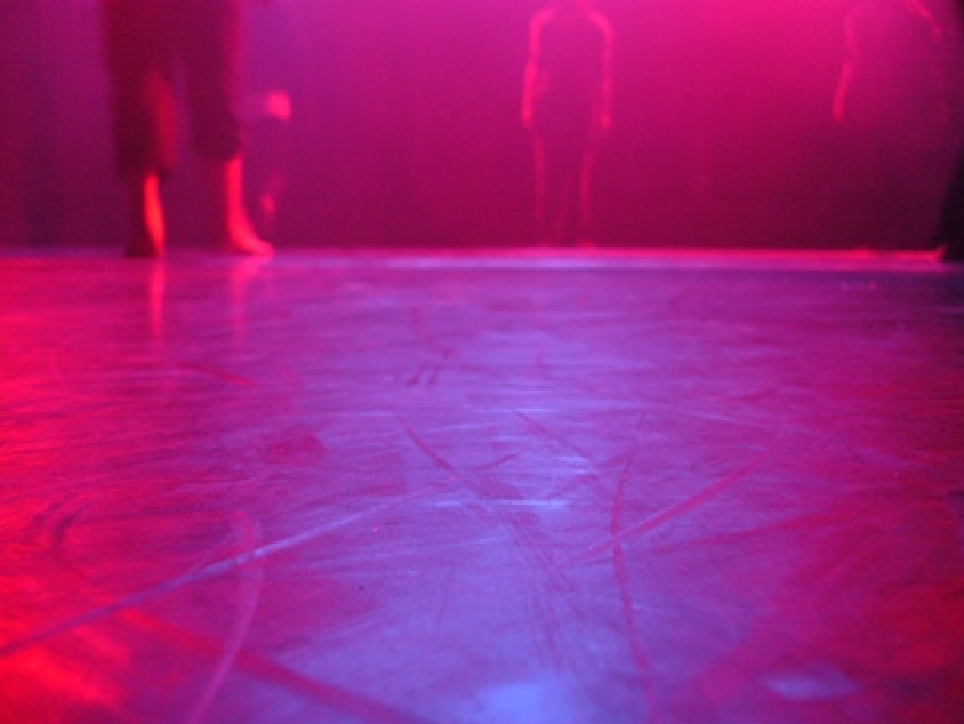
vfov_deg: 40.7
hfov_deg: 52.6
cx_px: 482
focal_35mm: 35
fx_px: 975
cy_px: 362
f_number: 2.8
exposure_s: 1/8
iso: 200
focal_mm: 5.8
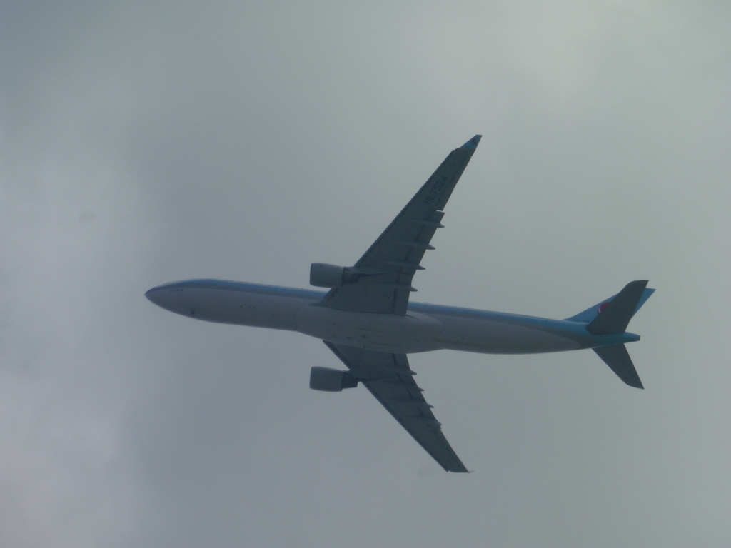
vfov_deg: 4.1
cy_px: 274
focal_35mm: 364
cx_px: 366
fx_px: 7687
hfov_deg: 5.4
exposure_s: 1/2000
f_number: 6.3
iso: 100
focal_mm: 65
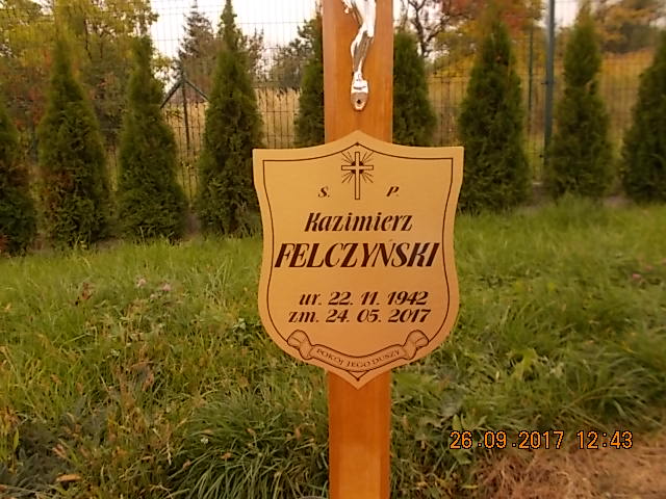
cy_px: 250
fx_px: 500
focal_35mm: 26
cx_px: 333
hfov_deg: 67.3
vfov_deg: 53.1
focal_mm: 4.6
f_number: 3.2
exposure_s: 1/320
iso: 80
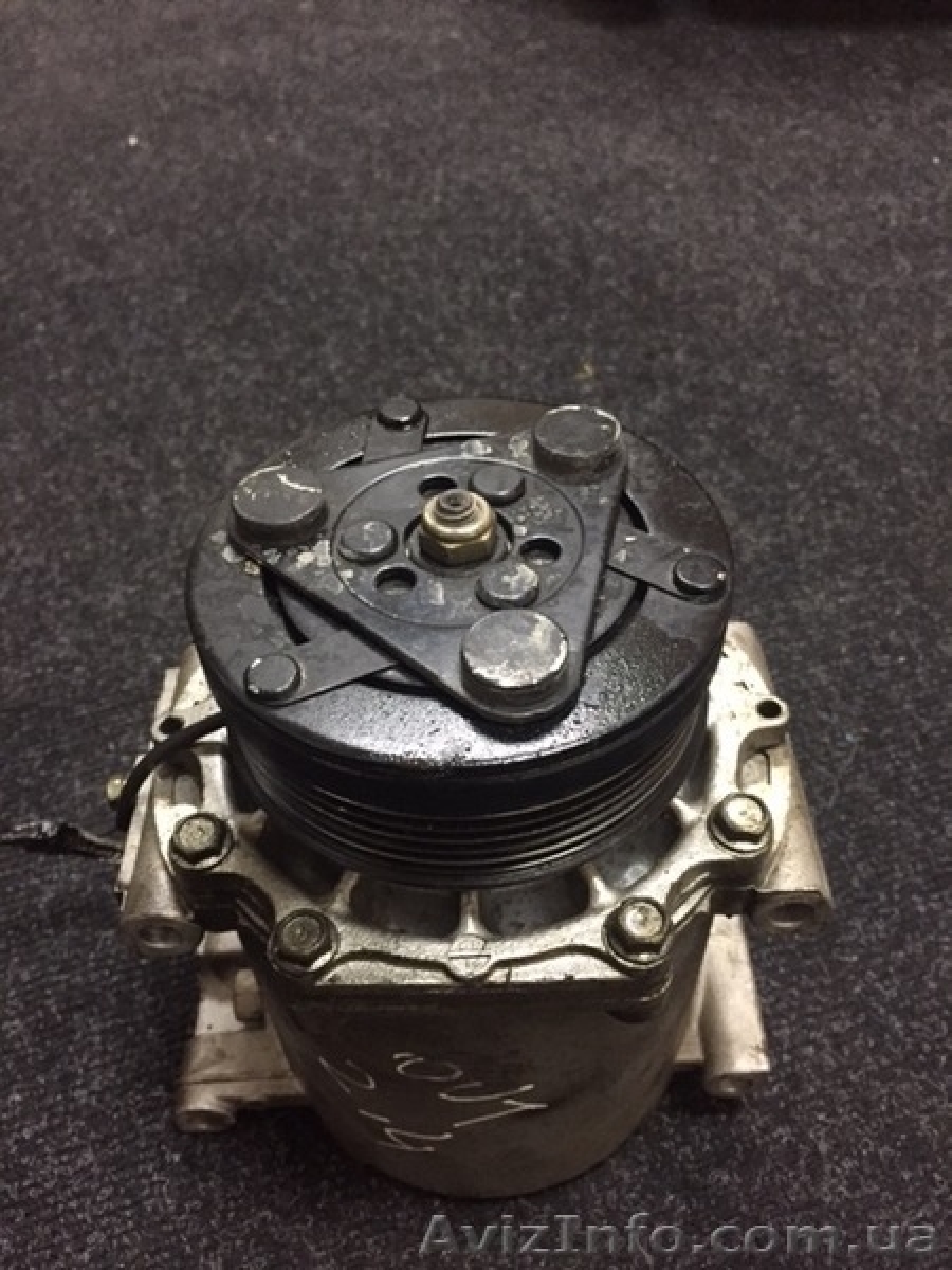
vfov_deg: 61.7
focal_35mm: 29
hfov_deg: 48.2
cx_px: 476
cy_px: 635
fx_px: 1063
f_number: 2.2
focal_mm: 4.15
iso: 320
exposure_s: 1/17
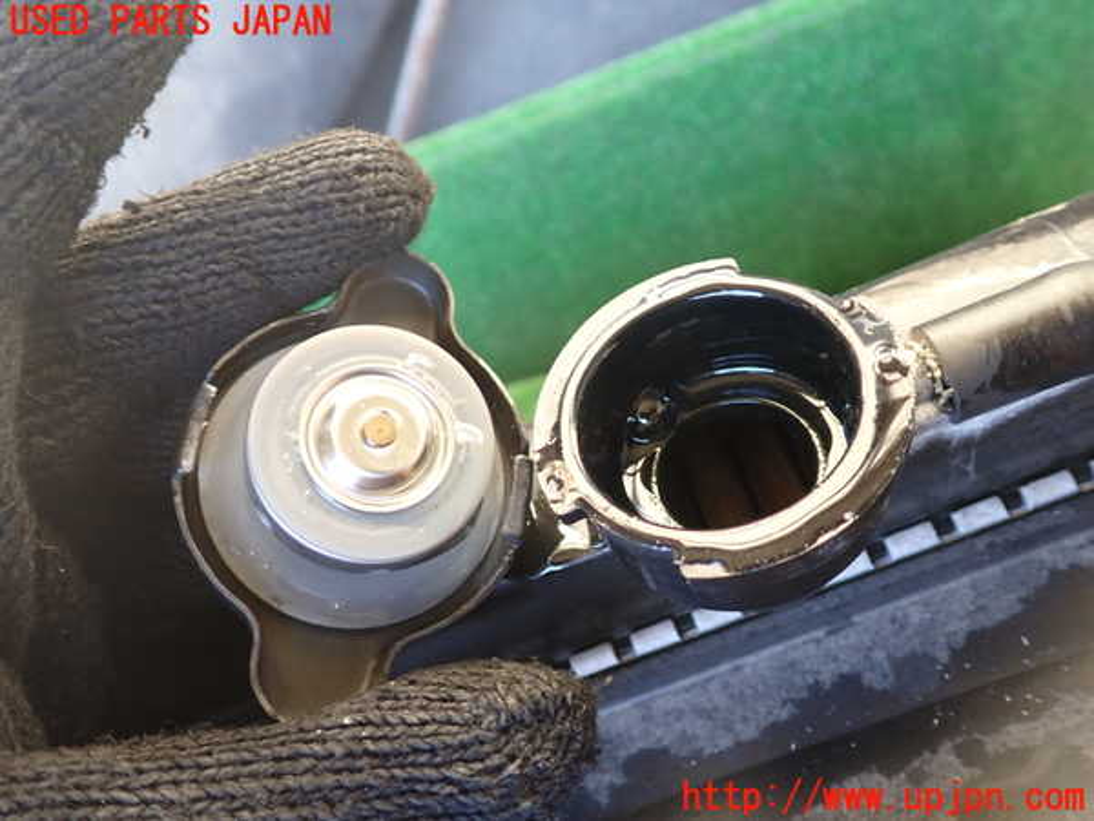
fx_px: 948
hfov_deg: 60.0
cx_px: 547
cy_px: 410
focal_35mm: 30
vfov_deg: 46.8
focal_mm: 5.4
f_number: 2.3
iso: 200
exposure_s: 1/40
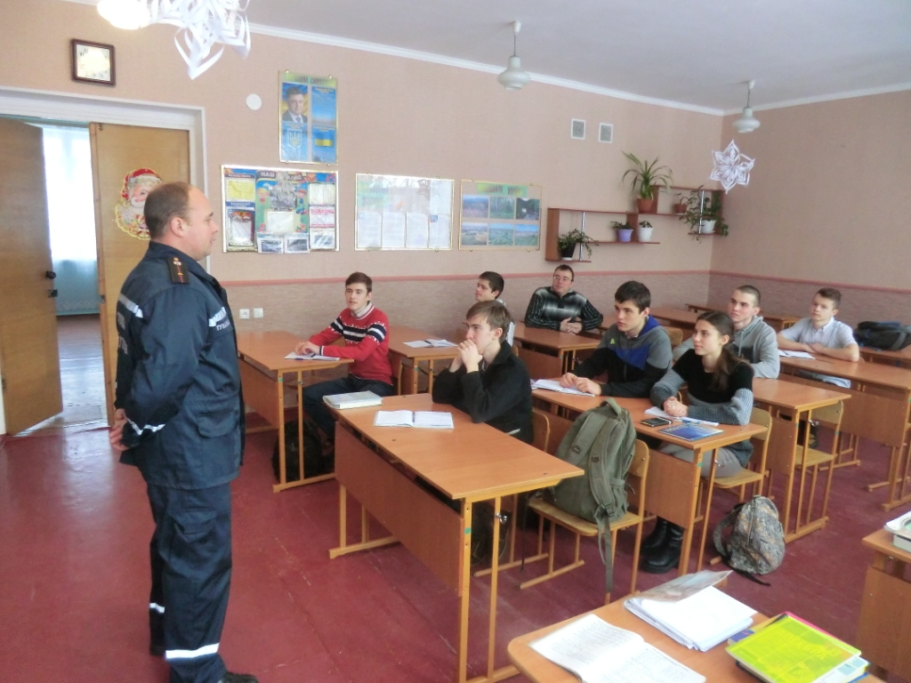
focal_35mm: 24
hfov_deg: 71.6
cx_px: 456
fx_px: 632
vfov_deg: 56.8
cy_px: 342
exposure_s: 1/60
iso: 400
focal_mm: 4.3
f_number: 3.2
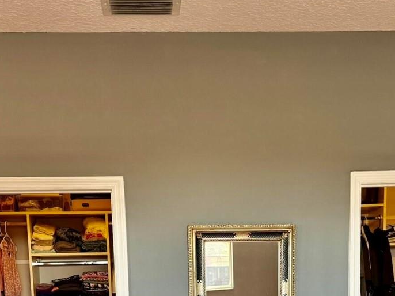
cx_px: 197
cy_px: 342
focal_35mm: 56
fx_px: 639
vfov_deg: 24.0
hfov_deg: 34.4
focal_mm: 6.76
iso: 125
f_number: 1.78
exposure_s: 1/120
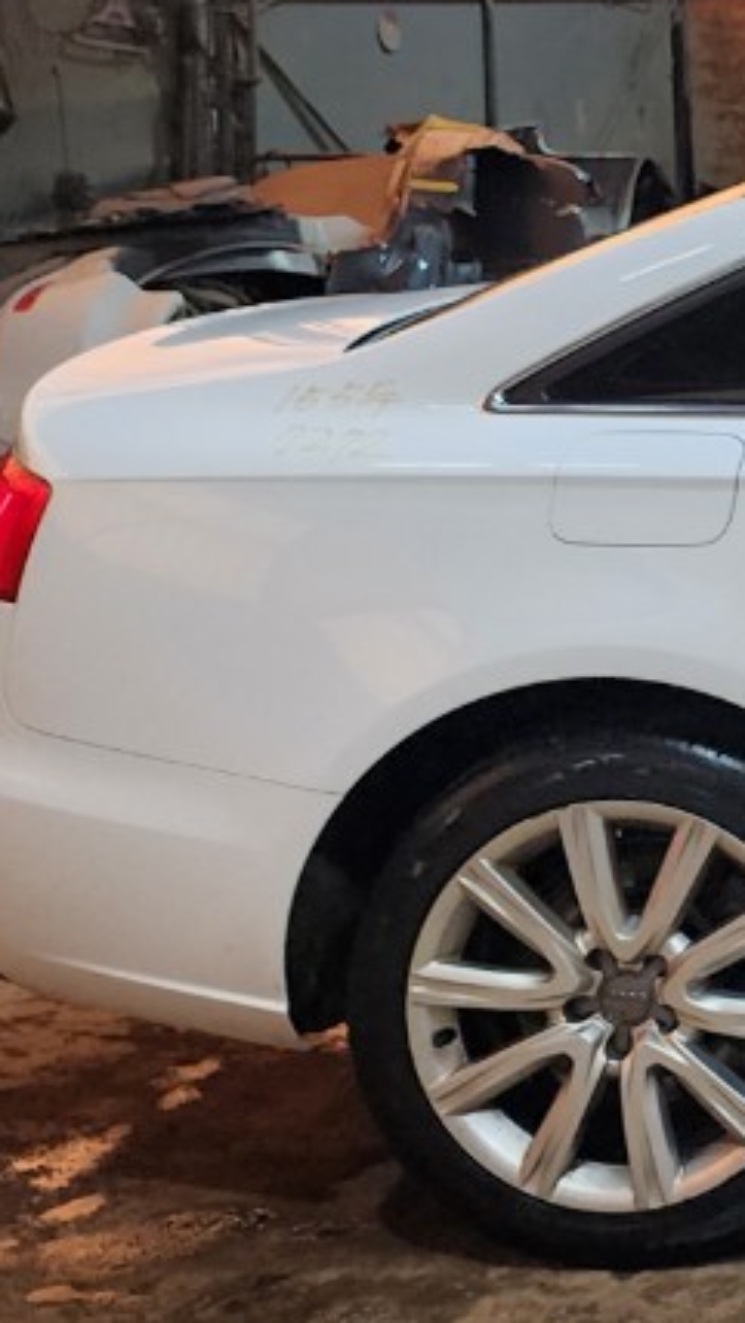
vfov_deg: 27.5
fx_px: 2632
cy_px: 223
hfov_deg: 12.7
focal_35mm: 75
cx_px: 1753
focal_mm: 6.4
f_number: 1.8
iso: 100
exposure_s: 1/120
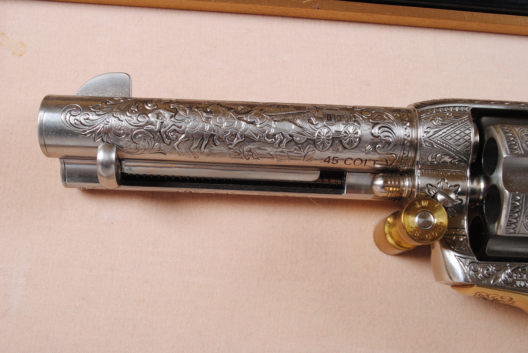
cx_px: 264
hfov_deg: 46.3
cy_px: 176
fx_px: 617
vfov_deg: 32.0
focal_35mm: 42
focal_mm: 28
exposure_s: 1/125
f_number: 11
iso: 100
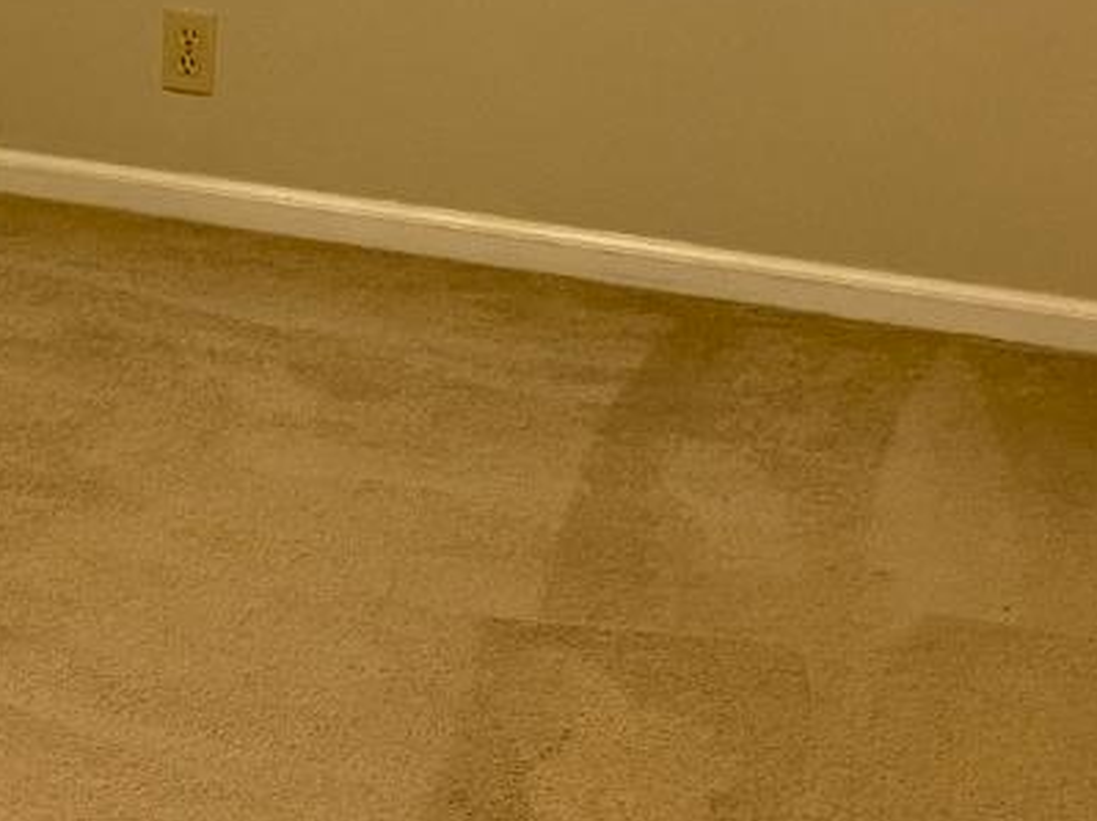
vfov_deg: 14.9
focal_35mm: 98
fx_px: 3104
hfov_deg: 19.2
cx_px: -130
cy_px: 103
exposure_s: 1/60
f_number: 1.8
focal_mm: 4.25
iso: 250
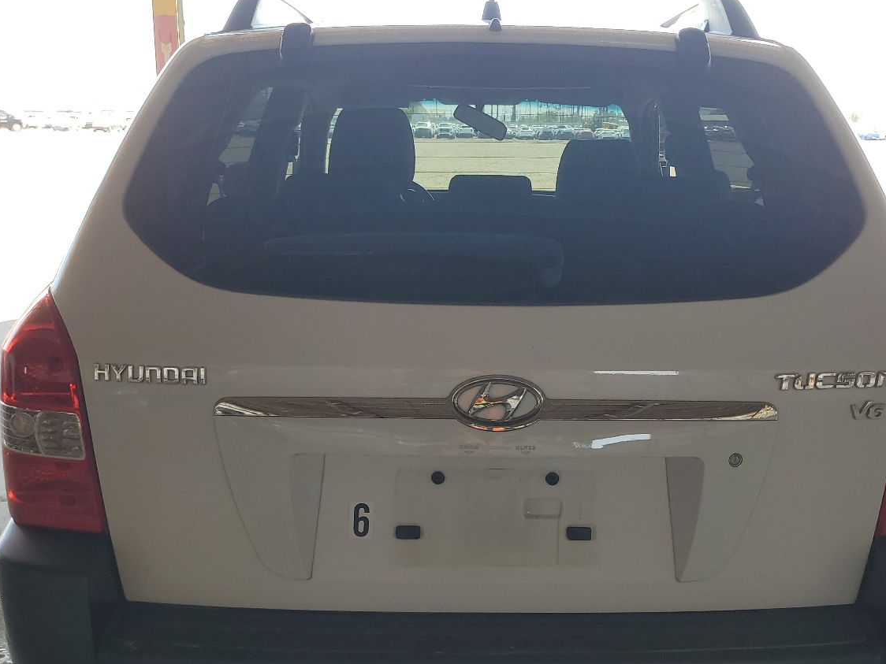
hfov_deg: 50.1
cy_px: 376
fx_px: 947
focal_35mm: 37
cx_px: 483
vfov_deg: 38.6
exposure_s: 1/222
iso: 50
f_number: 1.5
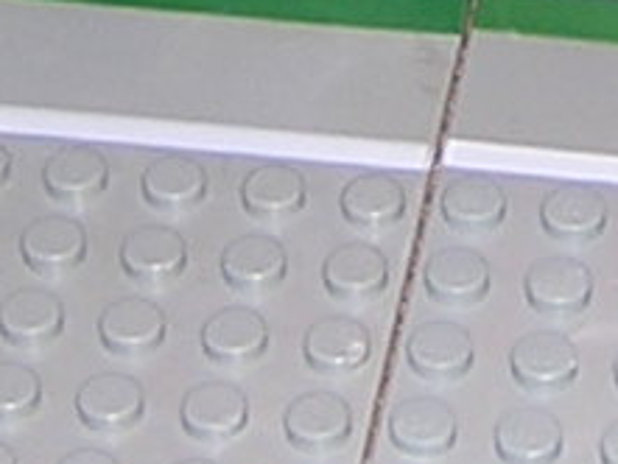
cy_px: -414
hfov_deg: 7.5
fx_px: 4662
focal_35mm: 261
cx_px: 626
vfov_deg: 5.6
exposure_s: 1/60.1
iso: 100
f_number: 2.6
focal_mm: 4.7
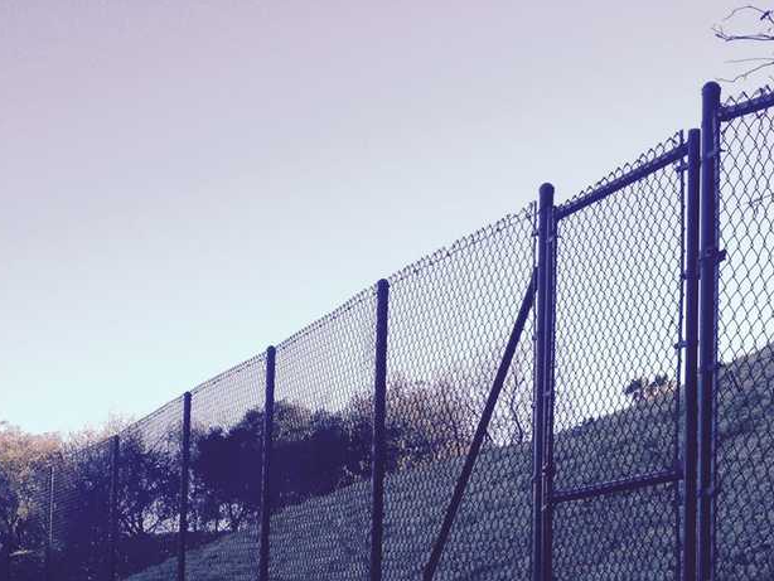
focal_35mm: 76
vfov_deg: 18.7
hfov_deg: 25.6
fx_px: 1700
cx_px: 384
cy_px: 628
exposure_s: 1/480
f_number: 2.4
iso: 50
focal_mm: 4.28
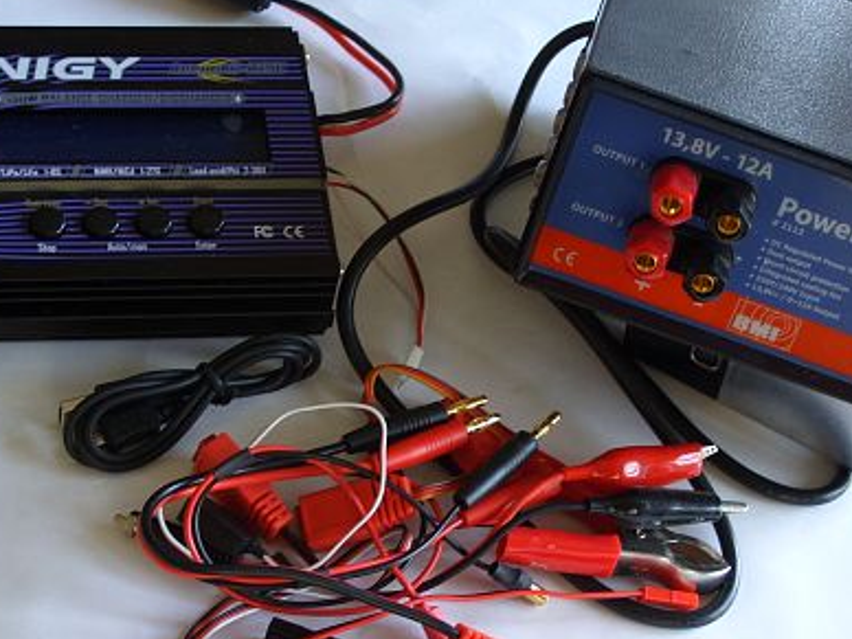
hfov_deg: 18.9
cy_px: 433
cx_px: 424
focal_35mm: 104
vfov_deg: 14.2
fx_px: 2560
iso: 50
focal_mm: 12.95
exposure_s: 1/11
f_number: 3.2
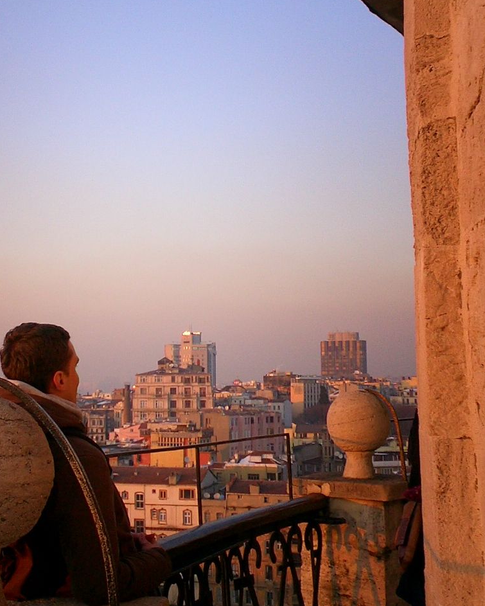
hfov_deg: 30.6
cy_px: 300
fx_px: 879
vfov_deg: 38.0
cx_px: 152
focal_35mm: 49
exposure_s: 1/250
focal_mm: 5.6
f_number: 3.5
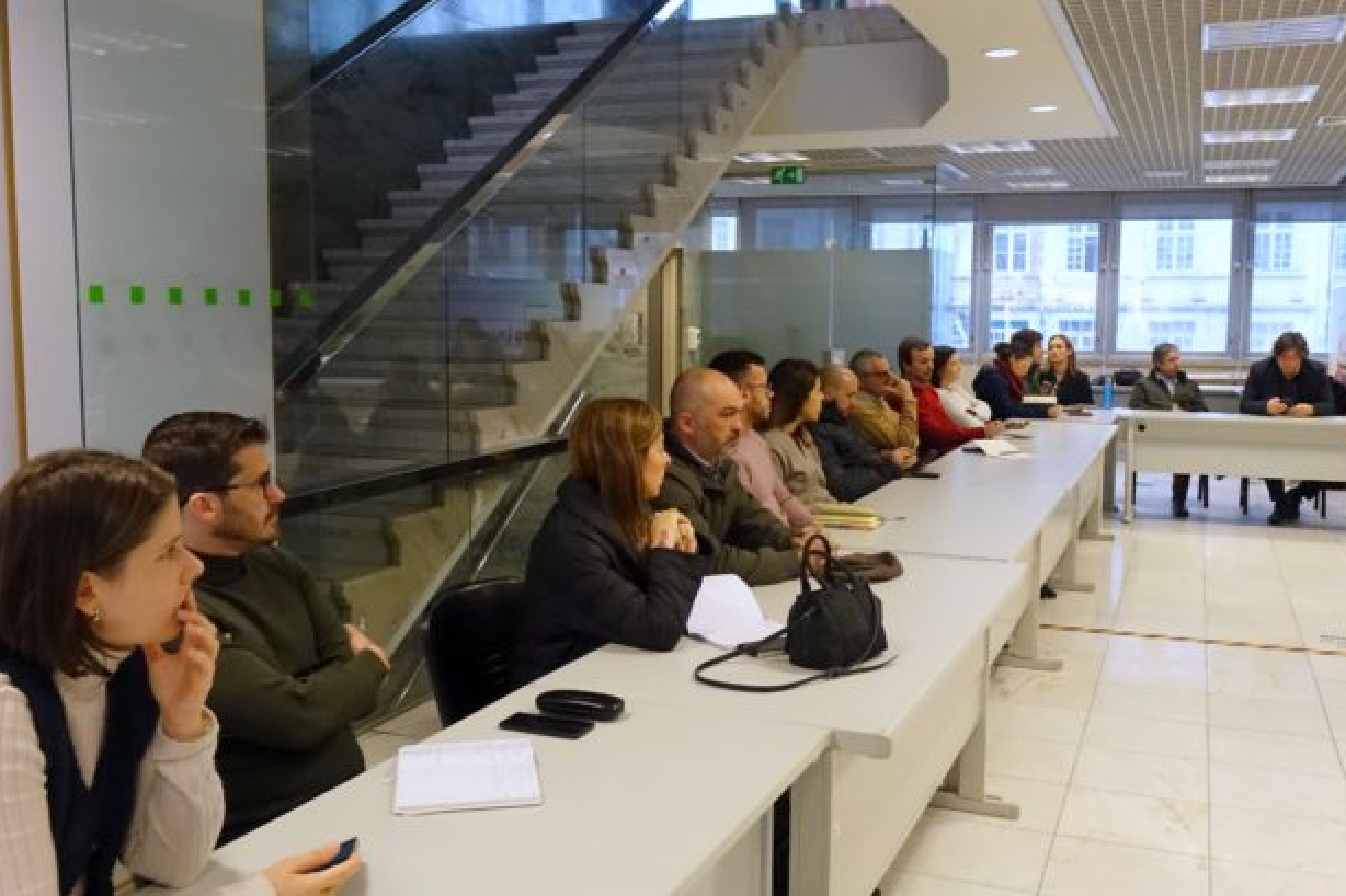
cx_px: 688
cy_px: 447
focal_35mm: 34
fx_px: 1271
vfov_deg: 38.9
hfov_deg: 55.8
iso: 2000
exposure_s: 1/200
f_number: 3.5
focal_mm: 10.49
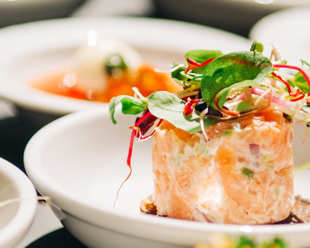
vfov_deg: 5.4
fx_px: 2642
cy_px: 175
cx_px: 157
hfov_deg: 6.7
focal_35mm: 288
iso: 160
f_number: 2.8
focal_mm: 70
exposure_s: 1/3200
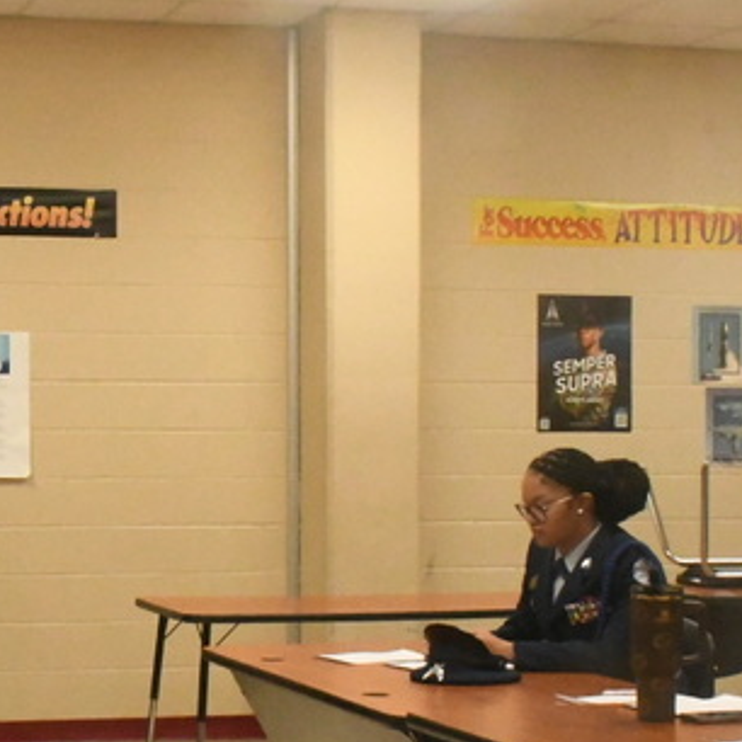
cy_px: 496
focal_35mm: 86
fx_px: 2086
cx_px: 75
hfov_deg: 19.8
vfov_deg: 20.1
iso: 10000
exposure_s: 1/30
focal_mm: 21
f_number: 22
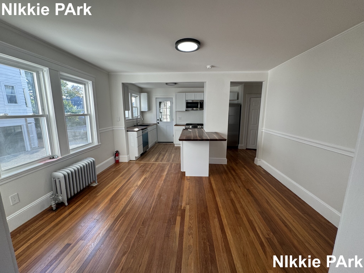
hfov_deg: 102.1
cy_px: 136
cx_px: 182
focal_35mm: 14
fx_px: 147
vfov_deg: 85.7
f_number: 2.2
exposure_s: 1/120
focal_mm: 2.22
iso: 80
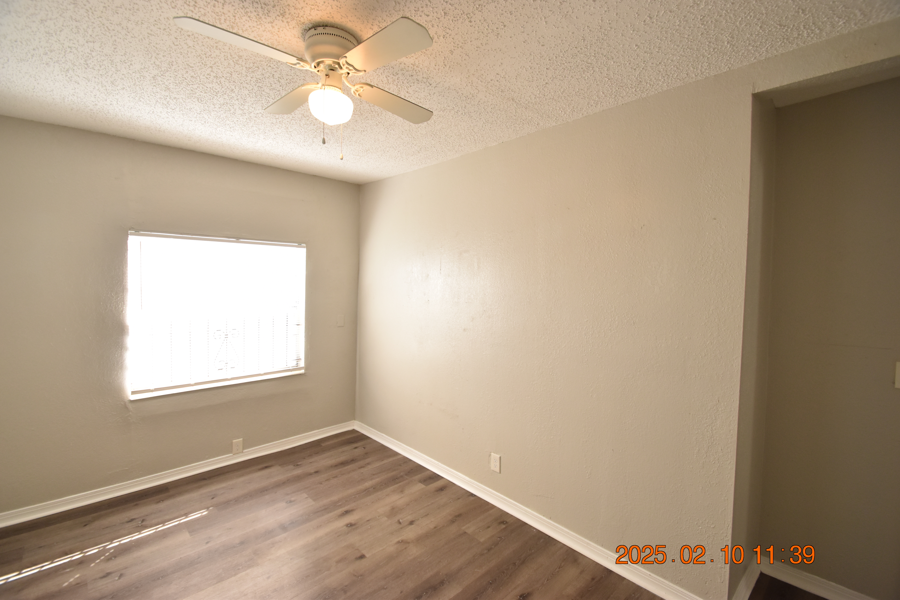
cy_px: 300
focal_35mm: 15
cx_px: 450
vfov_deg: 77.3
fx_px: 375
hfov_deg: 100.4
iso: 720
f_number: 5.6
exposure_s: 1/125
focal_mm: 10
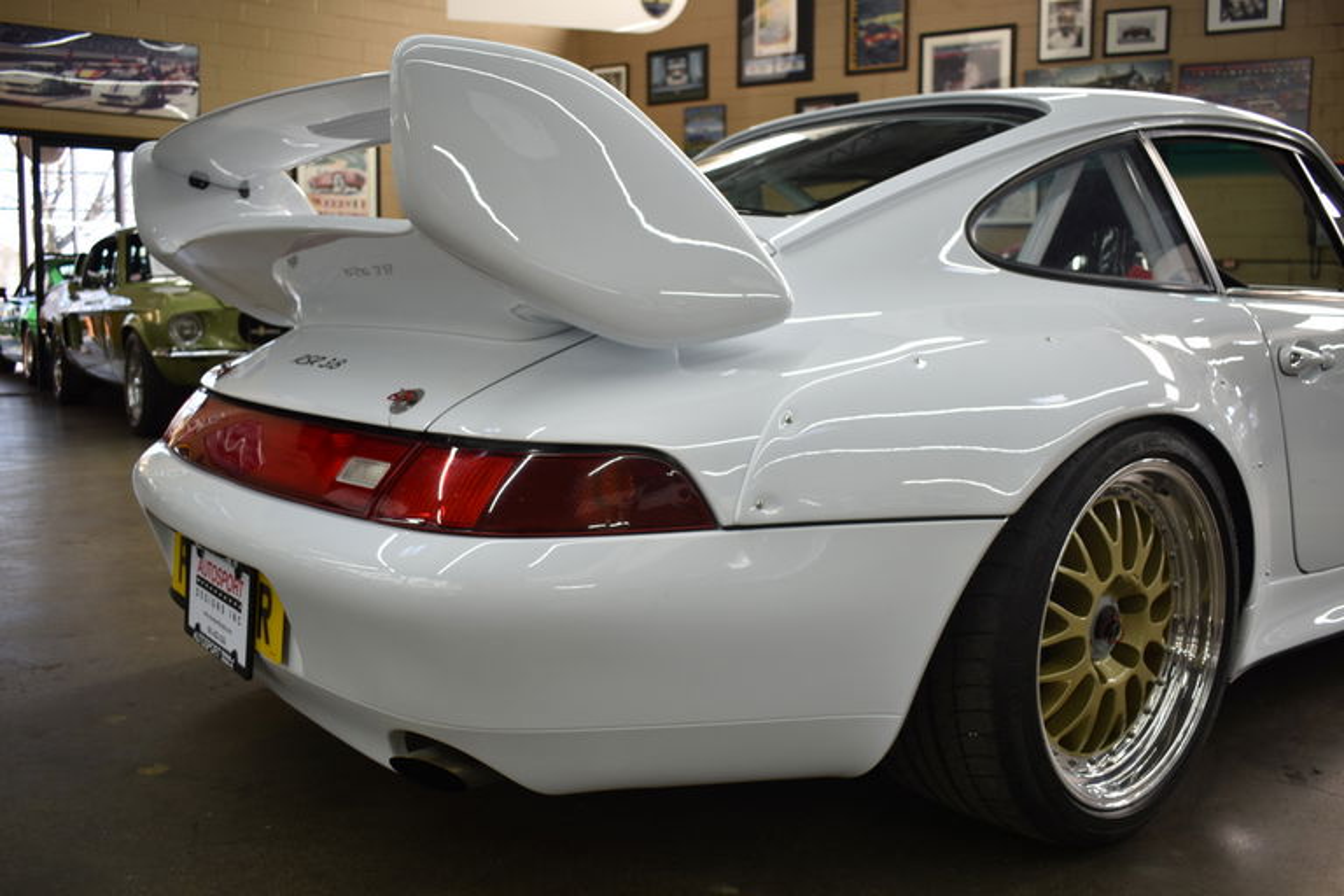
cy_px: 448
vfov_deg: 41.7
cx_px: 672
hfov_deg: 59.5
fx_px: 1176
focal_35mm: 32
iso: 125
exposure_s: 1/30
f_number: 3.8
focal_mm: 21
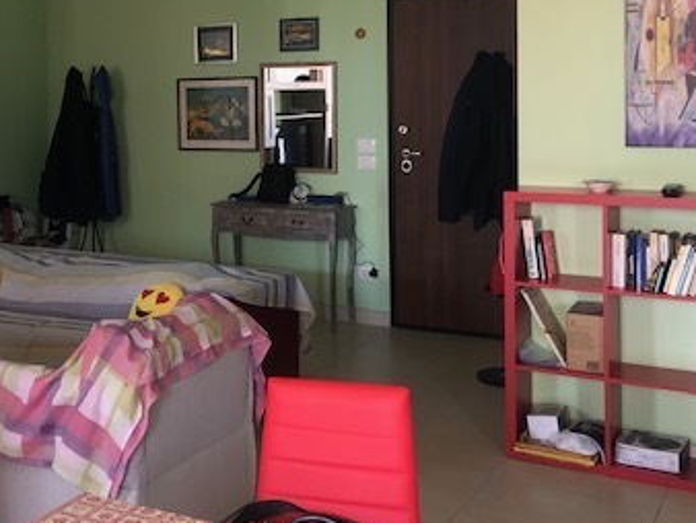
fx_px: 1066
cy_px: 142
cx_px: 62
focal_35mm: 53
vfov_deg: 27.2
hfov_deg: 34.1
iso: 80
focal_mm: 4
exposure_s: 1/13
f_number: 1.8
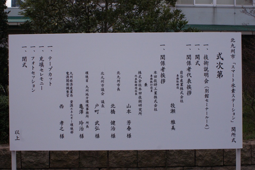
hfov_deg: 46.4
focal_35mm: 42
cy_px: 85
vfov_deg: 32.0
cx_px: 128
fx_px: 298
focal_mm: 28
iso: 800
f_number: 9
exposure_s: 1/1000
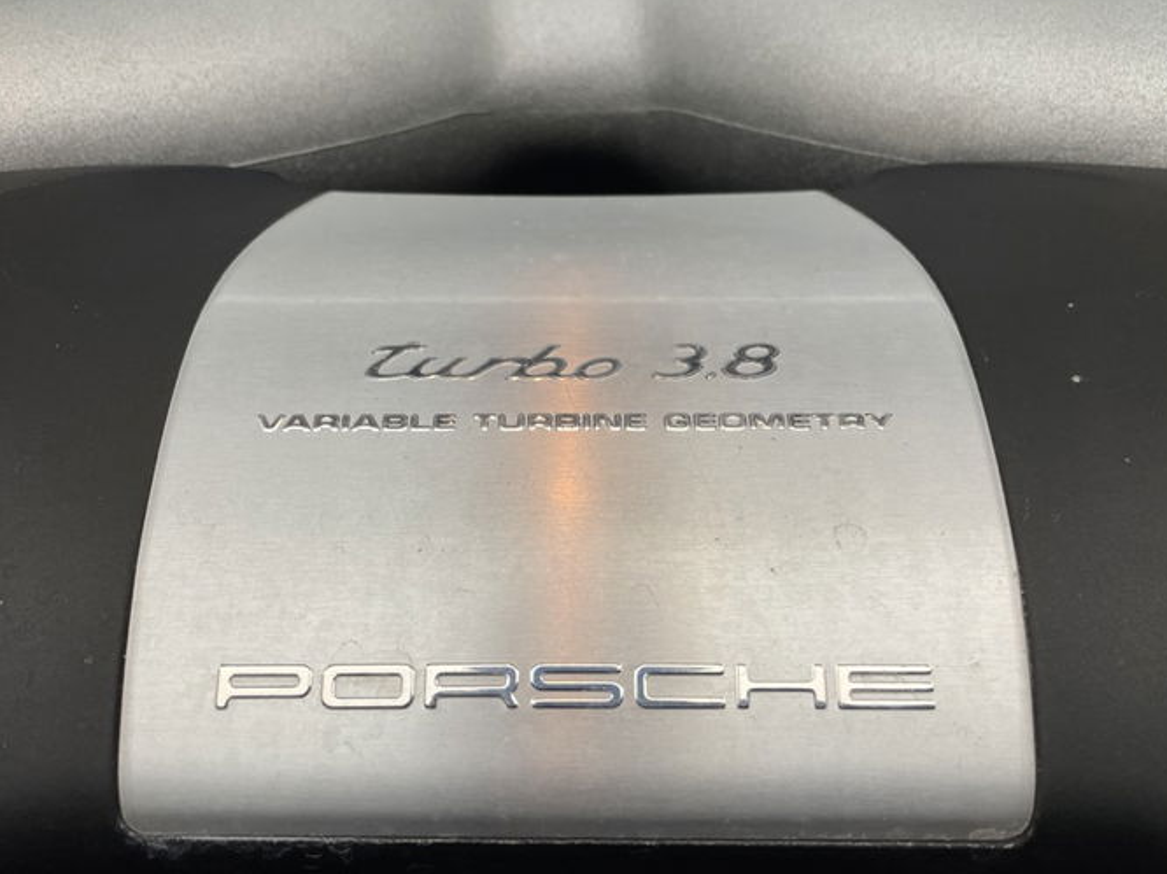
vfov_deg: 46.8
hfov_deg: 59.9
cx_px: 547
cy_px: 440
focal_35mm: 30
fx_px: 1011
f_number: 1.6
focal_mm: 4.2
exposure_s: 1/100
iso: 100
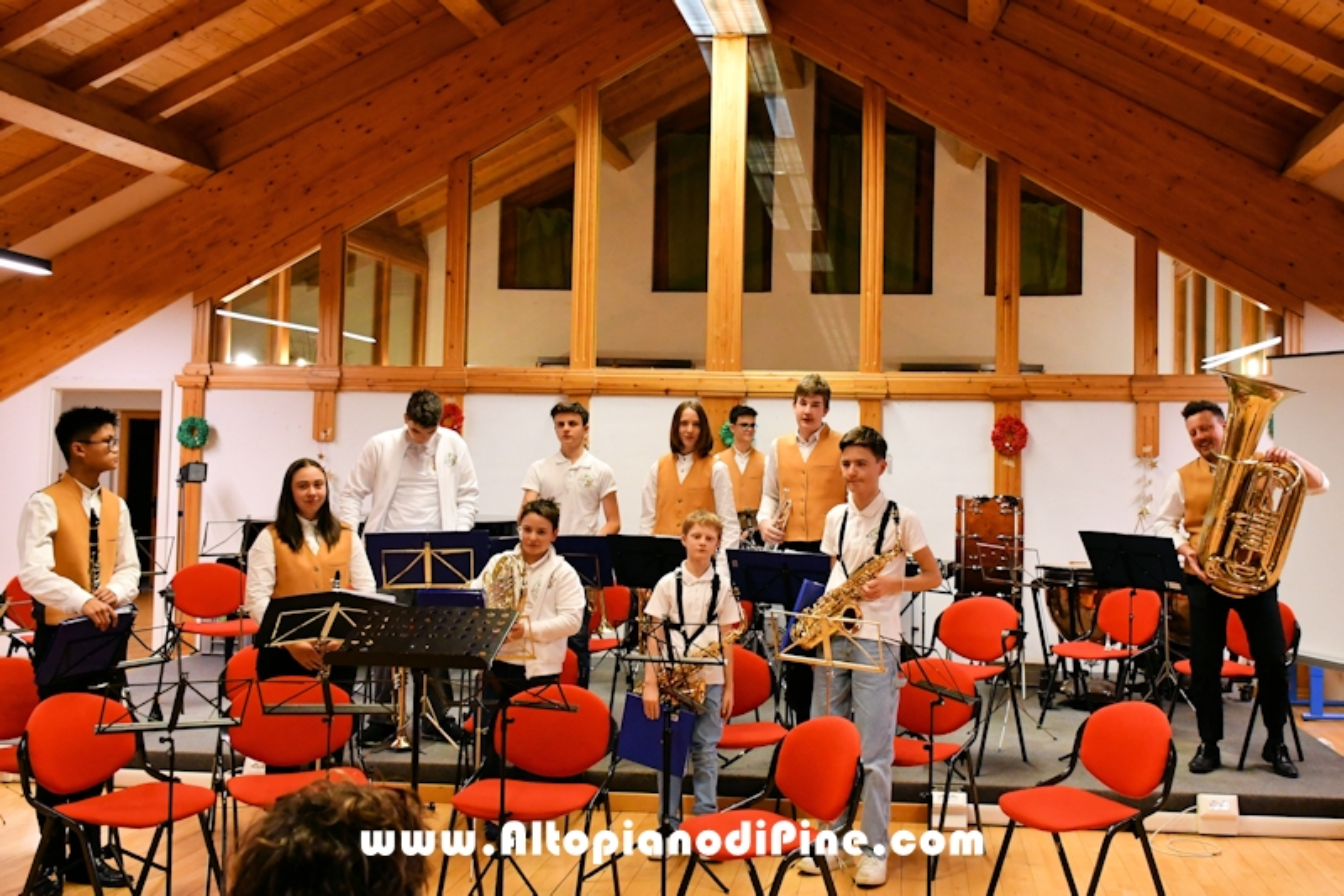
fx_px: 1008
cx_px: 672
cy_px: 448
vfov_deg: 47.9
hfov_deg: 67.4
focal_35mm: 27
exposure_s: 1/125
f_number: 3.5
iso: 2500
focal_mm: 18
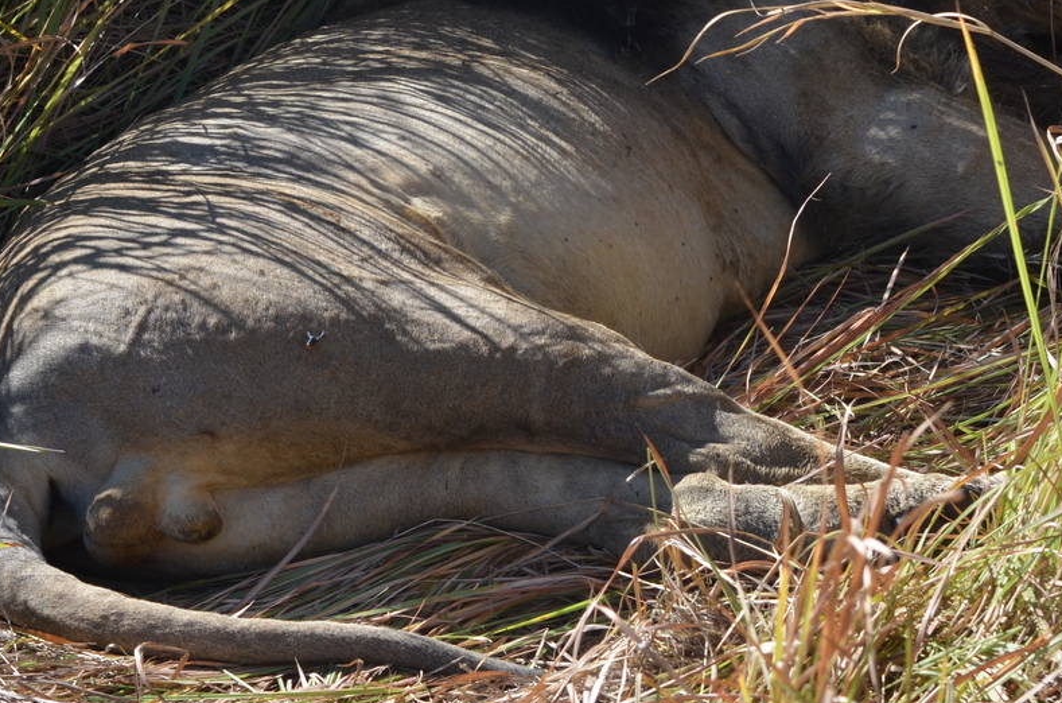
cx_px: 637
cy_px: 148
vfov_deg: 6.1
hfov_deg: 9.2
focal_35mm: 224
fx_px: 6592
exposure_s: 1/250
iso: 160
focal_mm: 92
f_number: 8
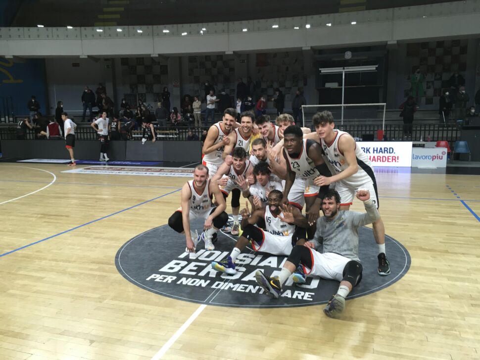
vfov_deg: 48.2
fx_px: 402
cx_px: 240
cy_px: 180
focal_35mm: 29
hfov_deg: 61.6
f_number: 2.2
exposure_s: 1/33
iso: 40
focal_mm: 4.15
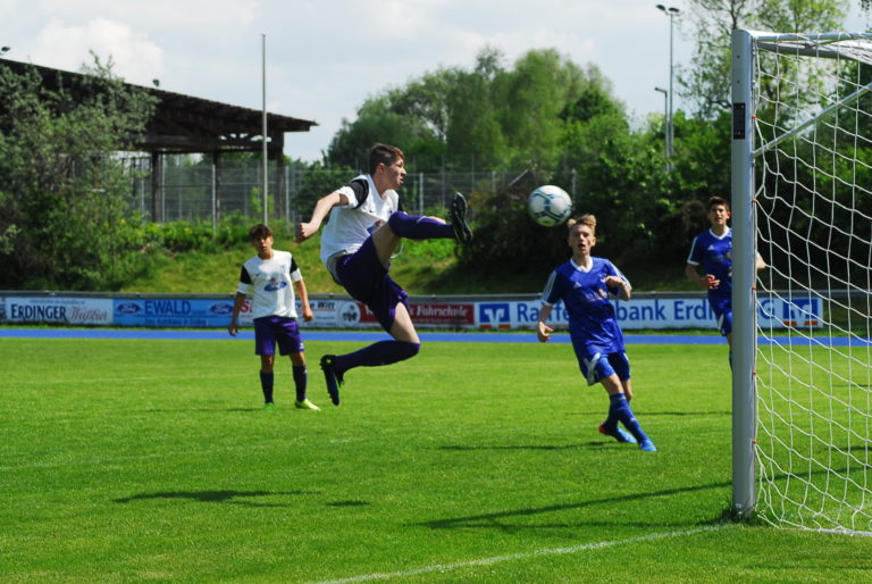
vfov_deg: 10.8
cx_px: 436
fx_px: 3092
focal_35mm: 128
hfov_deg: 16.1
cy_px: 292
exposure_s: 1/500
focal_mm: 85
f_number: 5.6
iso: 160
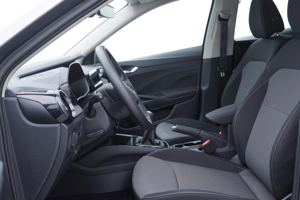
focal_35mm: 36
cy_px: 100
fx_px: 300
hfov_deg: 53.1
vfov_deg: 36.9
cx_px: 150
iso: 160
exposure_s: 1/40
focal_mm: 24
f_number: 2.8
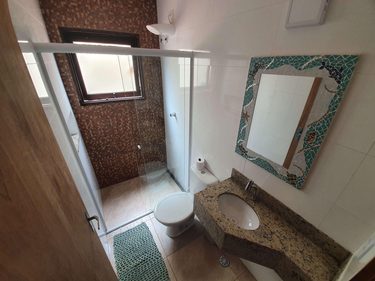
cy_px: 140
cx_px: 188
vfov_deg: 89.9
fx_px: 141
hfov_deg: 106.2
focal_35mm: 13
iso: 100
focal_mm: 1.8
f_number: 2.2
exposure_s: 1/60
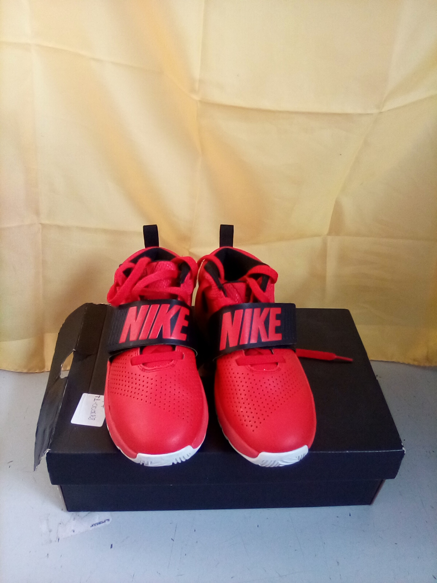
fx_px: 471
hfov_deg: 49.7
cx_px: 218
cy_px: 292
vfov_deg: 63.4
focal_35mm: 28
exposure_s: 1/100
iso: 71
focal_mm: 2.27
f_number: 2.2
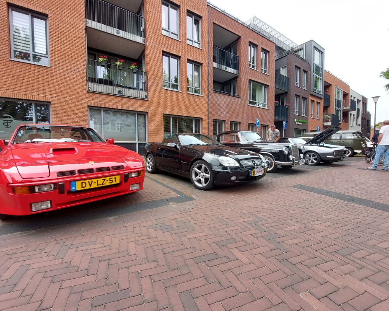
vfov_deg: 88.0
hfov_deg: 100.7
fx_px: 161
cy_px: 155
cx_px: 193
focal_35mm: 14
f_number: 2.2
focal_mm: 1.74
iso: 50
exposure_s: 1/294
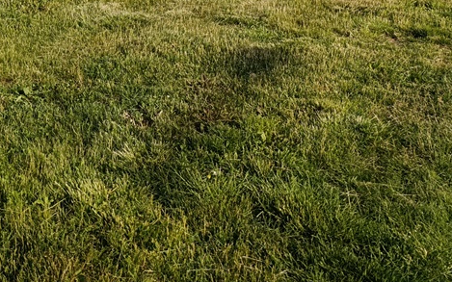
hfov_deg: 35.4
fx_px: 640
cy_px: -27
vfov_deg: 23.4
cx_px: 5
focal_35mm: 52
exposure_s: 1/613
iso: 50
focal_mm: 6.14
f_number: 1.6
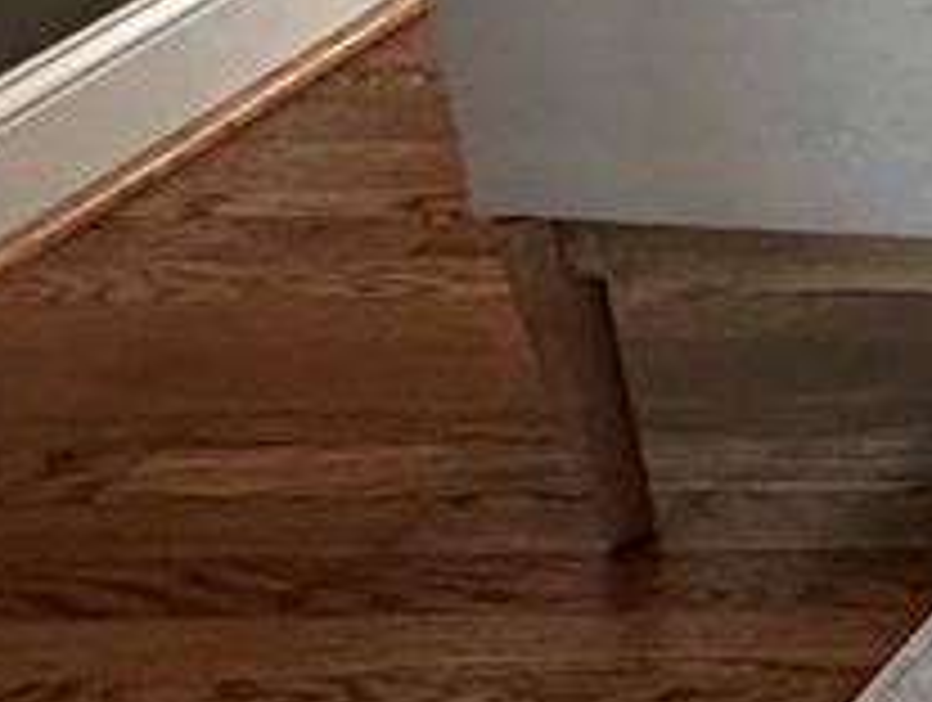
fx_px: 2913
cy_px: -882
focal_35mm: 108
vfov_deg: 11.7
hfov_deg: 11.0
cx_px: 2850
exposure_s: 1/120
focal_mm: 2.22
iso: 160
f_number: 2.2
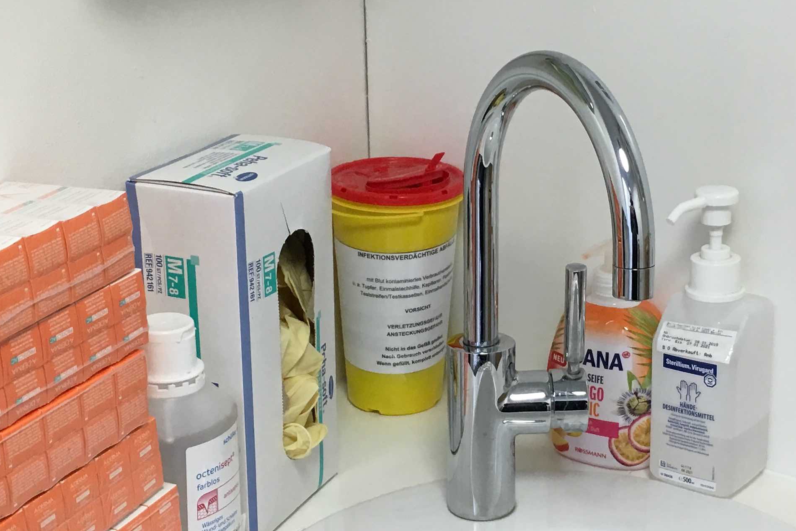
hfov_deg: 31.3
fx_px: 1415
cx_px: 506
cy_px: 297
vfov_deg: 21.2
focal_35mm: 64
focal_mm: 4.15
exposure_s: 1/33
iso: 50
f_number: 2.2
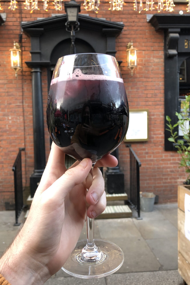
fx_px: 238
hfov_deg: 43.6
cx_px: 92
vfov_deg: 61.9
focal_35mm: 30
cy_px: 145
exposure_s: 1/33
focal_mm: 4
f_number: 1.8
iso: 32
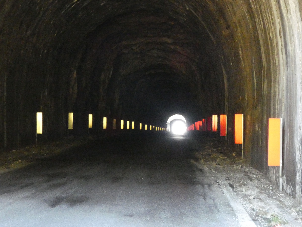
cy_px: 114
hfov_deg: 18.4
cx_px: 151
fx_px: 933
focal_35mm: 107
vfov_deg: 13.8
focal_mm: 19.2
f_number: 6.3
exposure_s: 1/40
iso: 3200
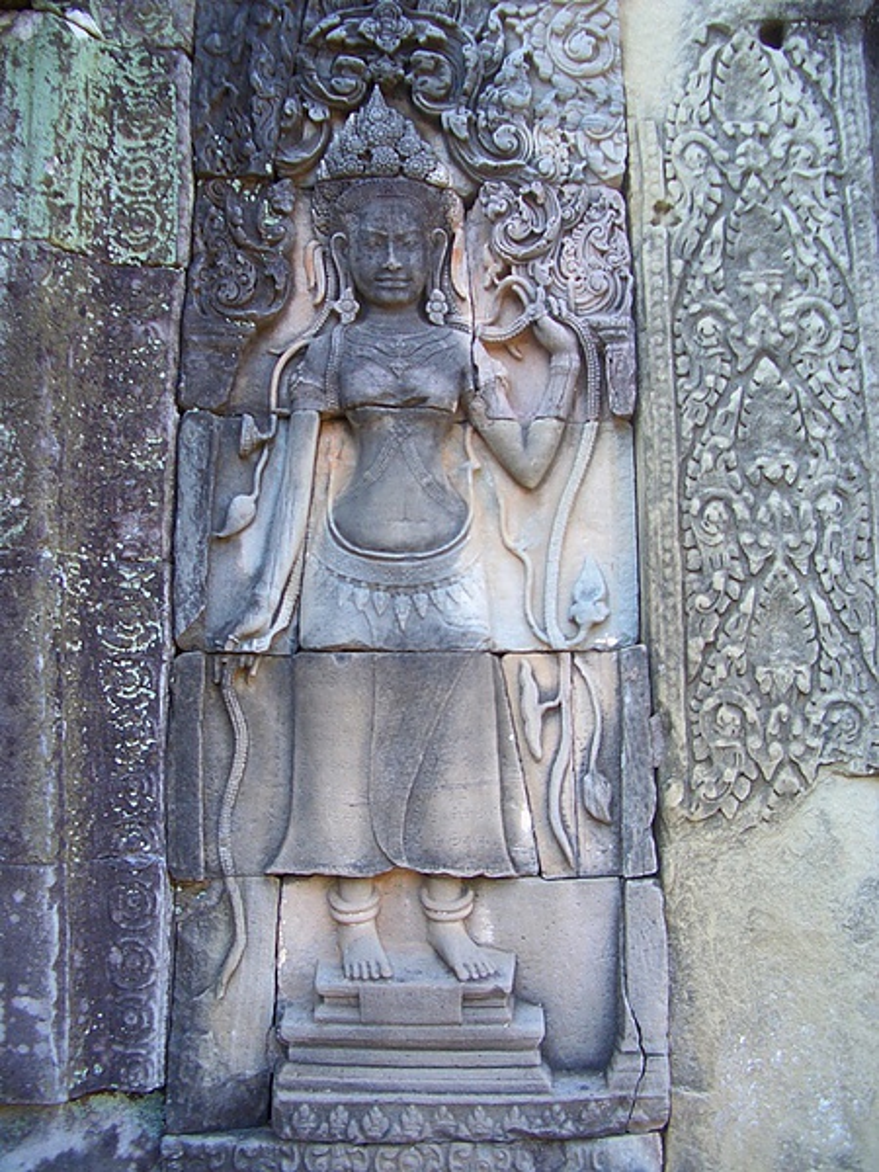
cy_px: 586
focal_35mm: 35
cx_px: 440
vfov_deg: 52.6
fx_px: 1185
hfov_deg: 40.7
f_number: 2.6
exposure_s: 1/60
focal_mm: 5.8
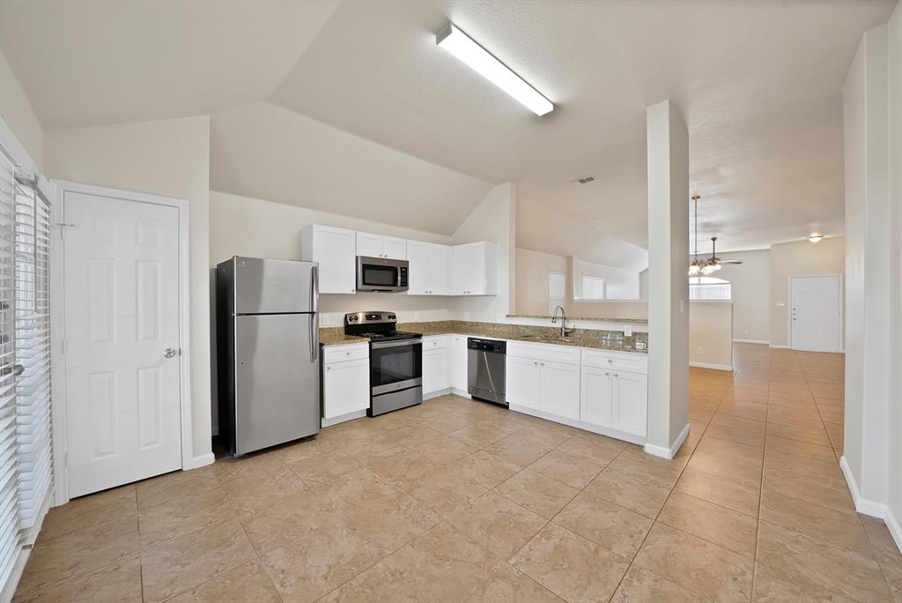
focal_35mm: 12
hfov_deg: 112.6
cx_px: 451
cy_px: 302
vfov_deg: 90.1
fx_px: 301
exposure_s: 1/4
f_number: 9
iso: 640
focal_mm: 12
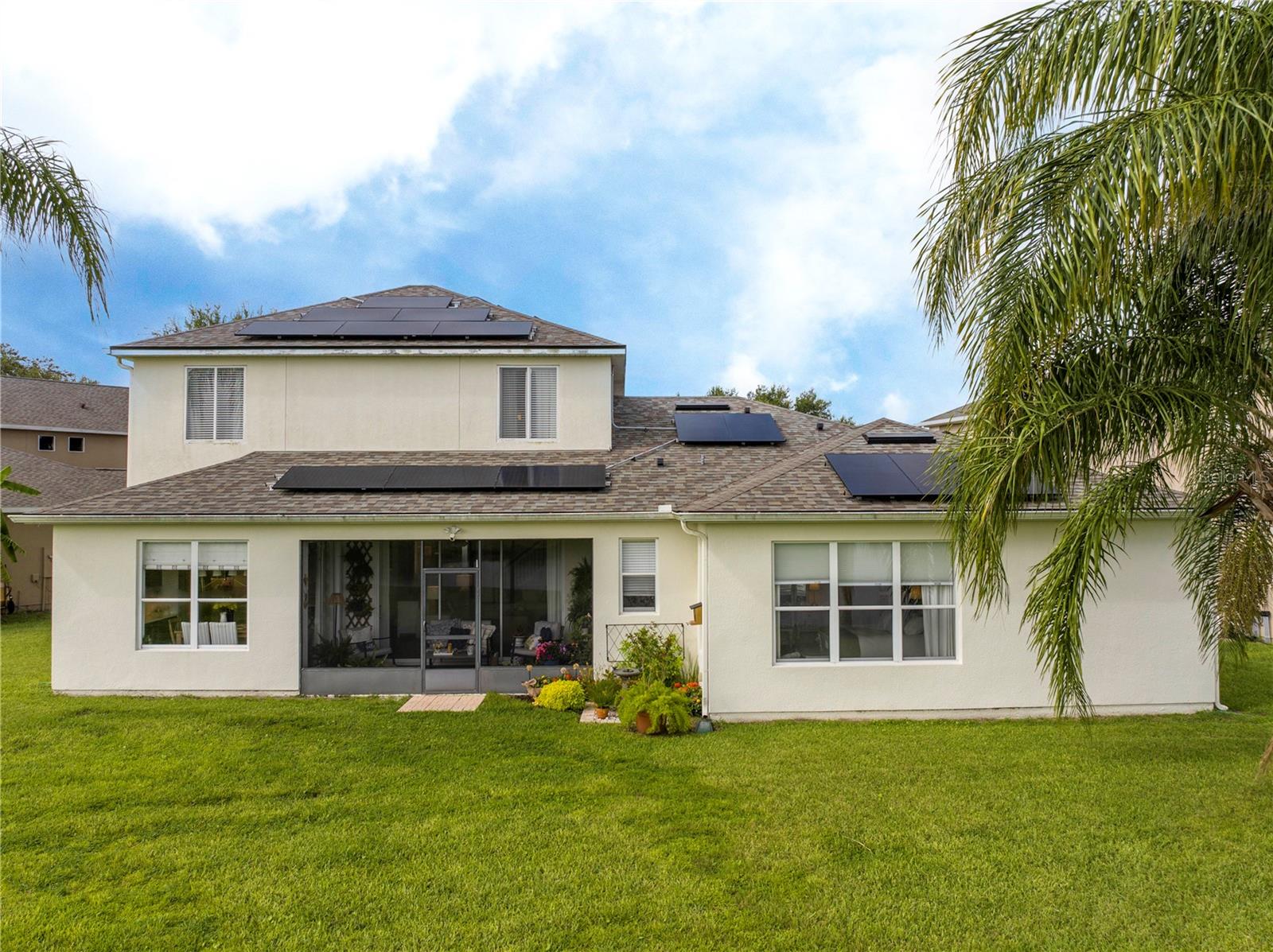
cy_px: 476
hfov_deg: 71.6
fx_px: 882
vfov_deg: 56.7
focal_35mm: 24
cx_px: 636
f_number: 2.8
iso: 100
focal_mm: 12.29
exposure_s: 1/1600
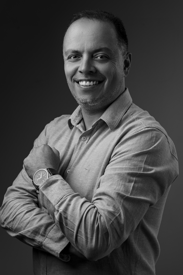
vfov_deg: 27.0
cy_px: 138
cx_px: 92
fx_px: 572
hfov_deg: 18.2
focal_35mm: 75
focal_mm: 50
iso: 160
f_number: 4
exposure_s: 1/80
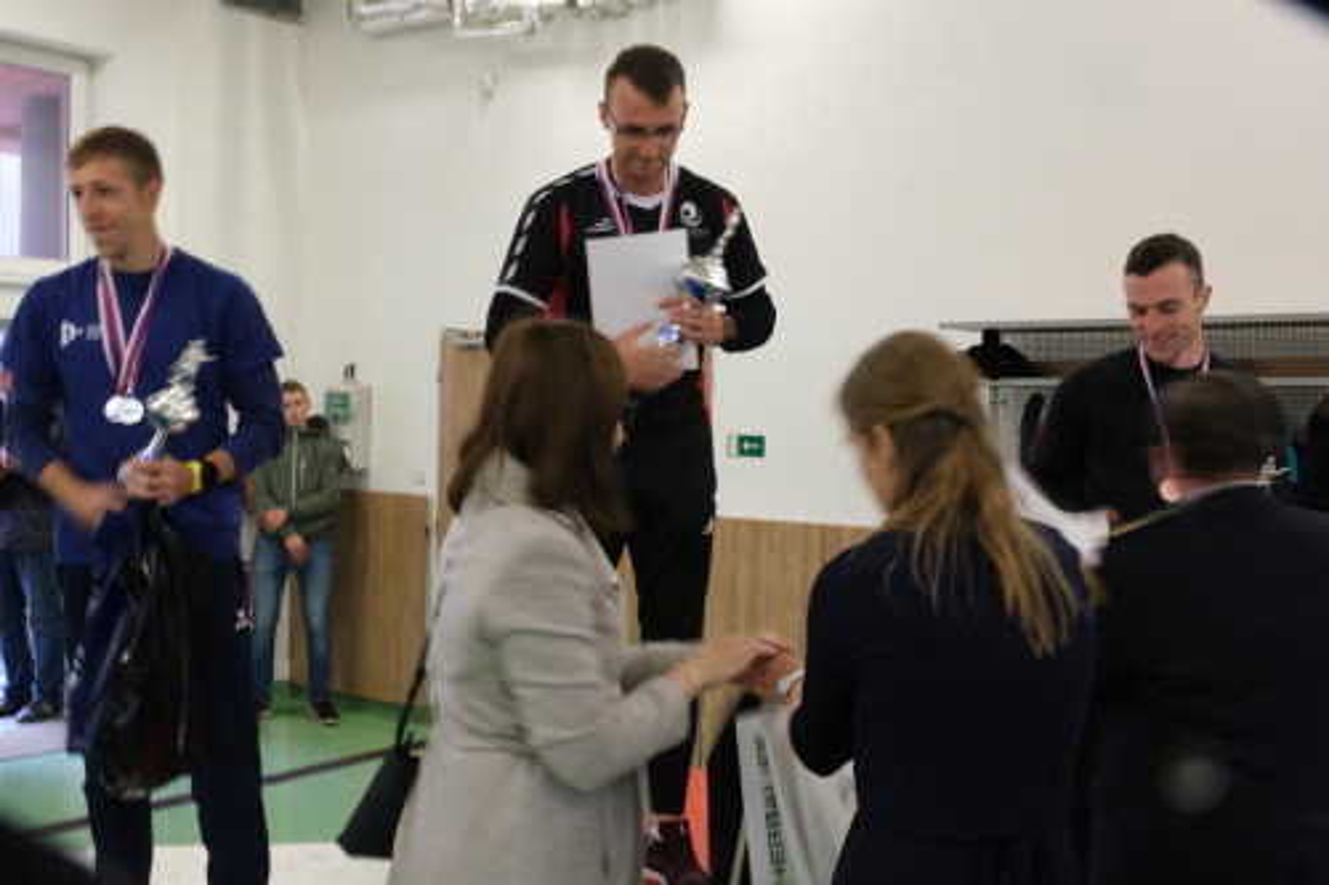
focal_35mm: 42
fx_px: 1550
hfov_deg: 46.4
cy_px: 442
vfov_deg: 31.9
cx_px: 664
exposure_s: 1/8.5
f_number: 16
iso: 3200
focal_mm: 27.9
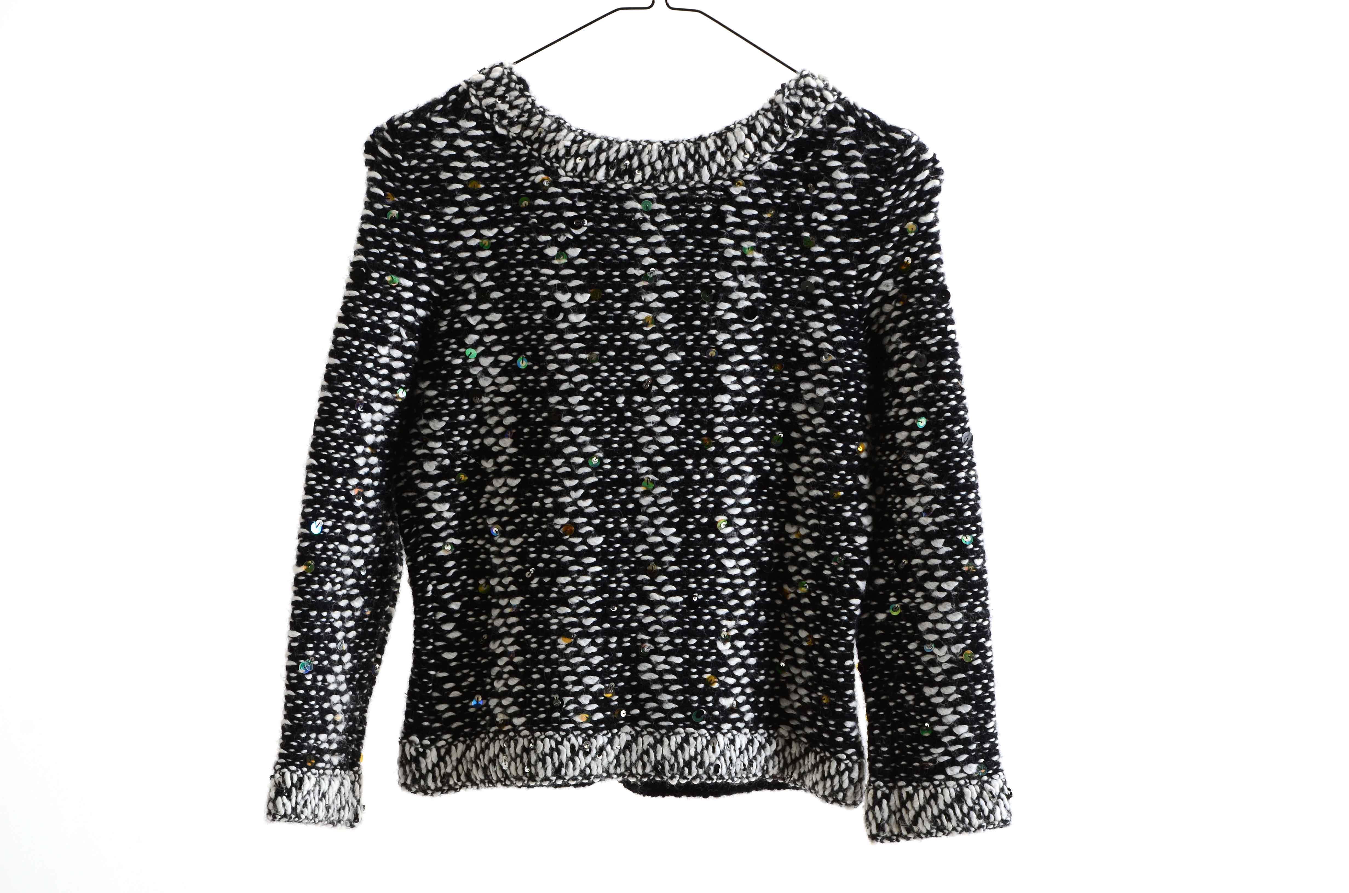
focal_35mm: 147
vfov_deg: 9.3
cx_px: 674
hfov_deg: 14.0
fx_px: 5497
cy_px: 446
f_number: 10
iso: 200
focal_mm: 98
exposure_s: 1/160
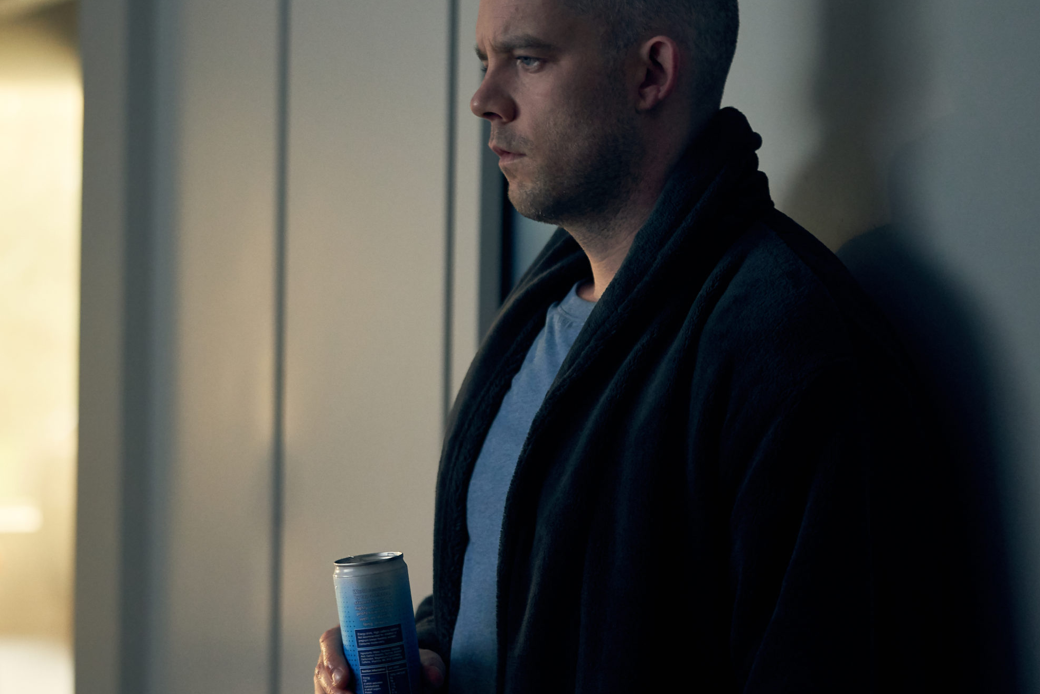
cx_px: 371
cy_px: 343
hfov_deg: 22.3
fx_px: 2629
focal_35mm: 91
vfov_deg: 15.0
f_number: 2.8
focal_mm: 70
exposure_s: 1/160
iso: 2500
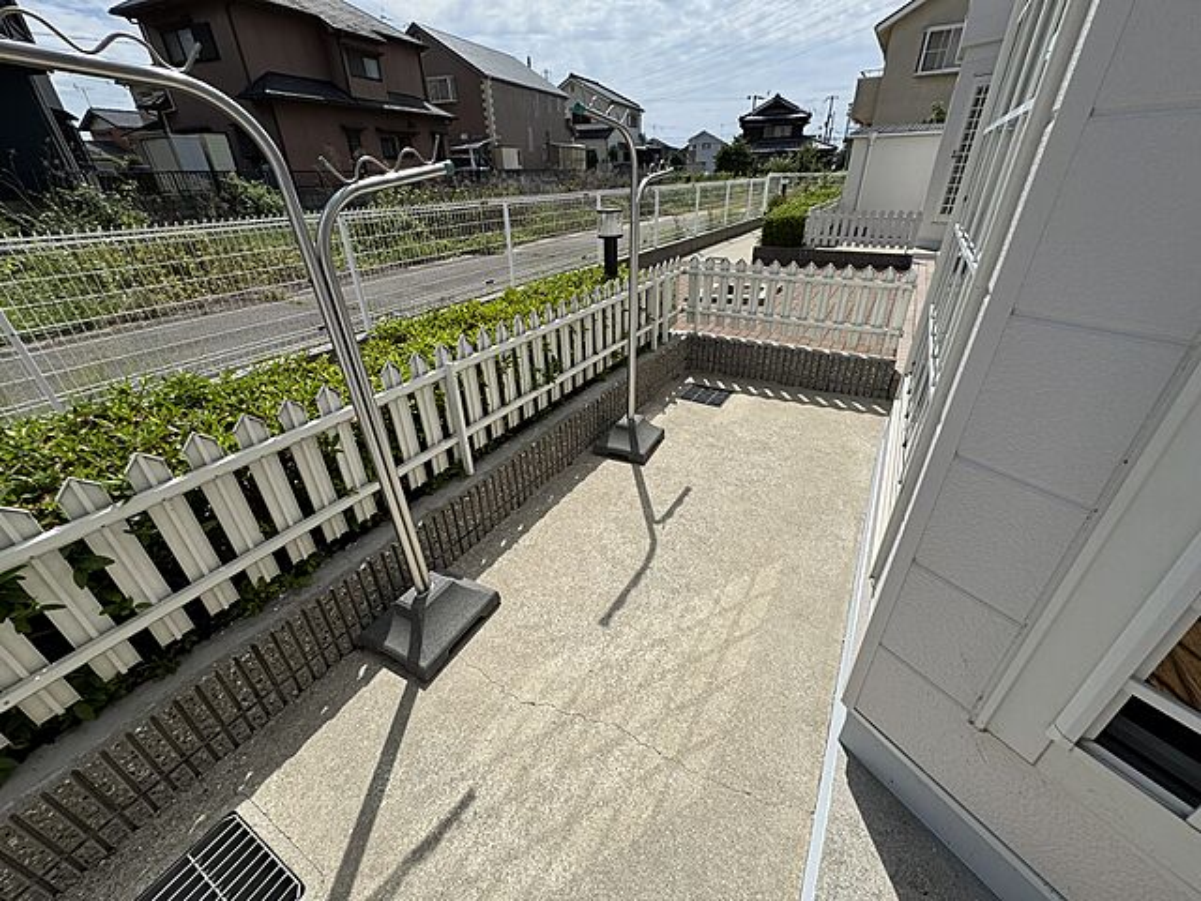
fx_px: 486
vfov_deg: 85.7
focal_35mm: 14
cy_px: 450
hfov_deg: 102.1
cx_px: 600
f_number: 2.2
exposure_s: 1/3247
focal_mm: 2.22
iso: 50
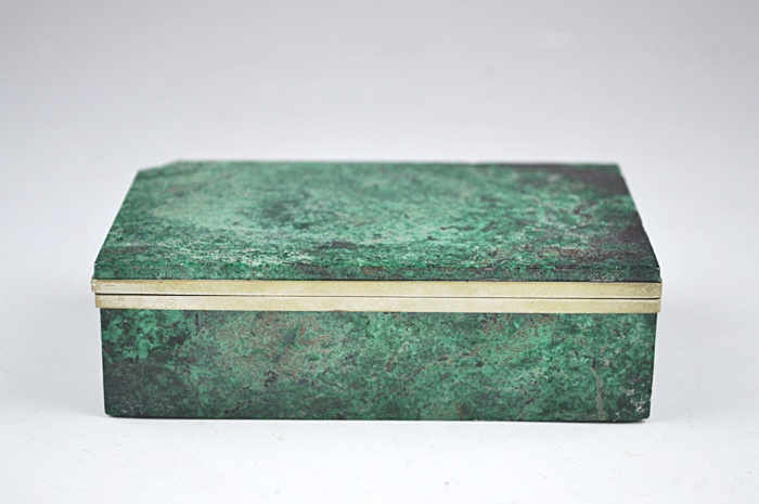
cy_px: 252
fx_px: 1643
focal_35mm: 78
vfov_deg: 17.5
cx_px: 380
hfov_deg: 26.0
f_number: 5.6
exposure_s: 1/50
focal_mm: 52
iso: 400
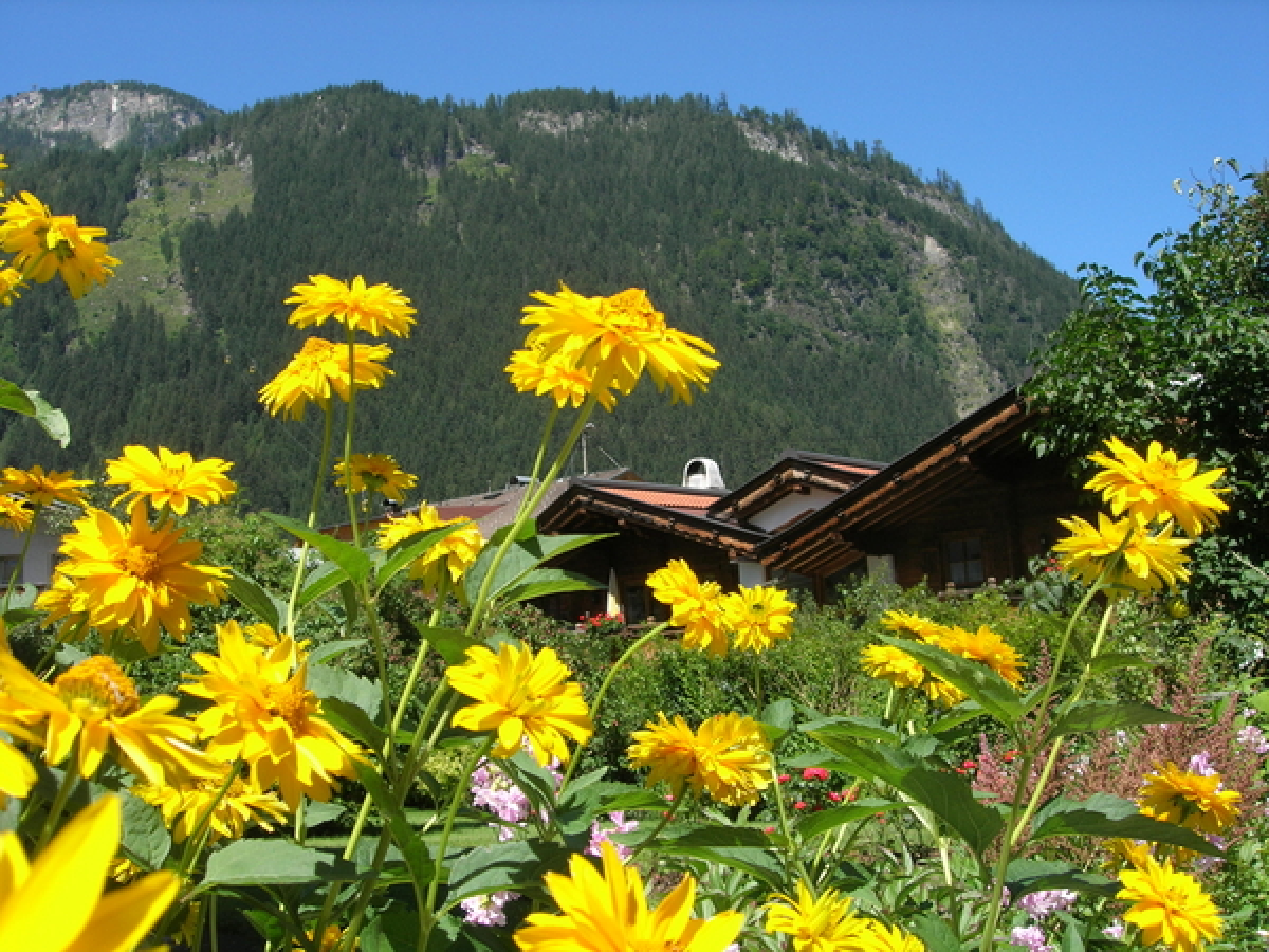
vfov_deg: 37.7
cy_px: 476
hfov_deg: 49.0
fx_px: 1393
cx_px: 634
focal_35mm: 38
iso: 64
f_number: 4.8
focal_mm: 7.8
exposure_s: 1/404
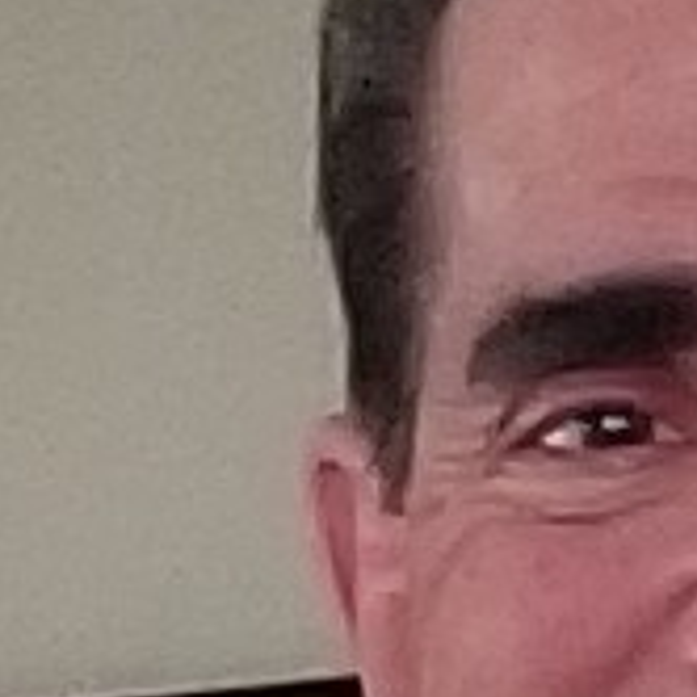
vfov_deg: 12.7
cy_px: 886
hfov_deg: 12.5
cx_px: 1035
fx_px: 3030
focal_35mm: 133
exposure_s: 1/10
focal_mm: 4.25
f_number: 1.7
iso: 320
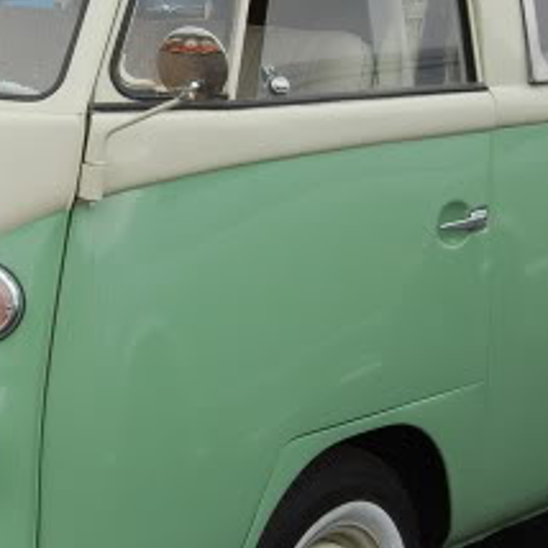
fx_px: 1963
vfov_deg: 15.9
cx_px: 52
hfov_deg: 15.7
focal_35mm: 110
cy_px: 247
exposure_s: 1/200
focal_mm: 23
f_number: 7.1
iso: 200
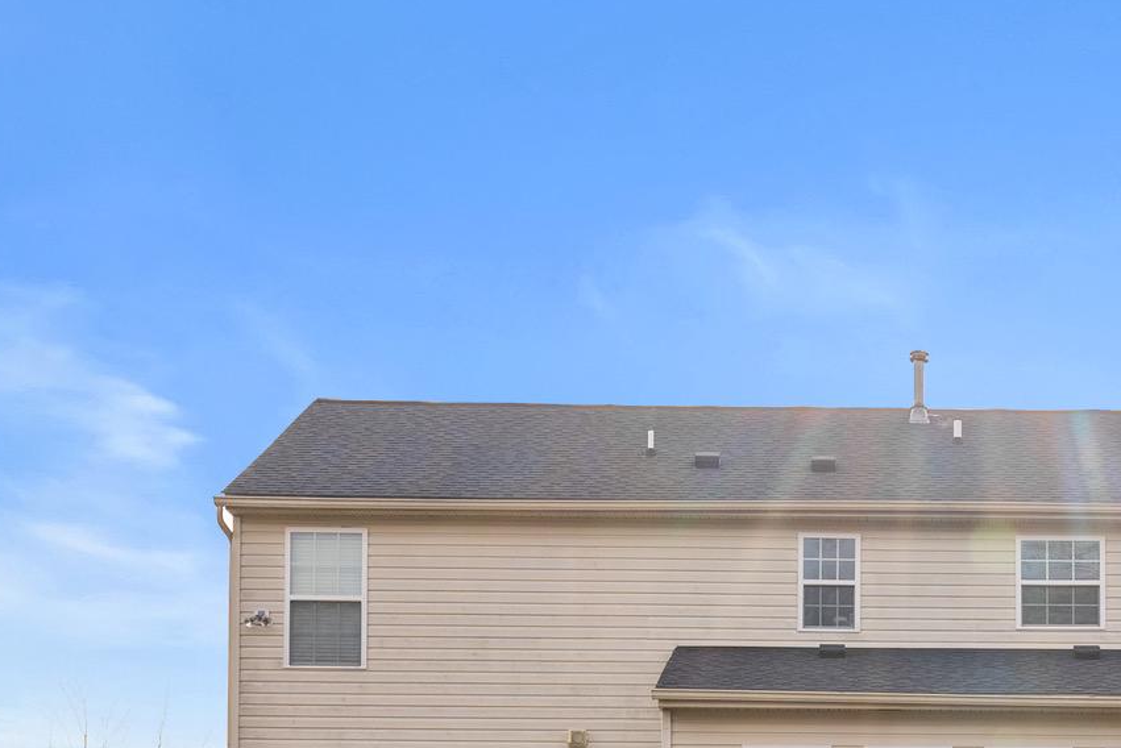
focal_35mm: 78
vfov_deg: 16.9
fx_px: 2436
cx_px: 995
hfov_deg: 25.2
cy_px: 829
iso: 200
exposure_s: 1/320
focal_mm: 32.5
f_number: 9
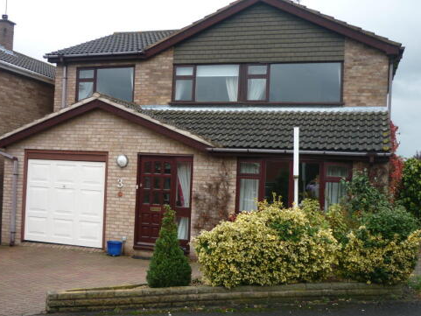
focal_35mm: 40
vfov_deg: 36.0
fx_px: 487
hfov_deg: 46.7
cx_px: 187
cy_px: 163
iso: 80
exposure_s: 1/200
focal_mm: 5.5
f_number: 2.8
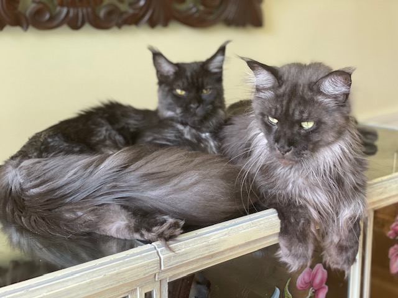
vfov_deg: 28.0
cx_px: 199
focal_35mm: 52
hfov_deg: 36.8
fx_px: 598
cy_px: 149
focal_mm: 6
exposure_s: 1/122
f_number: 2
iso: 200
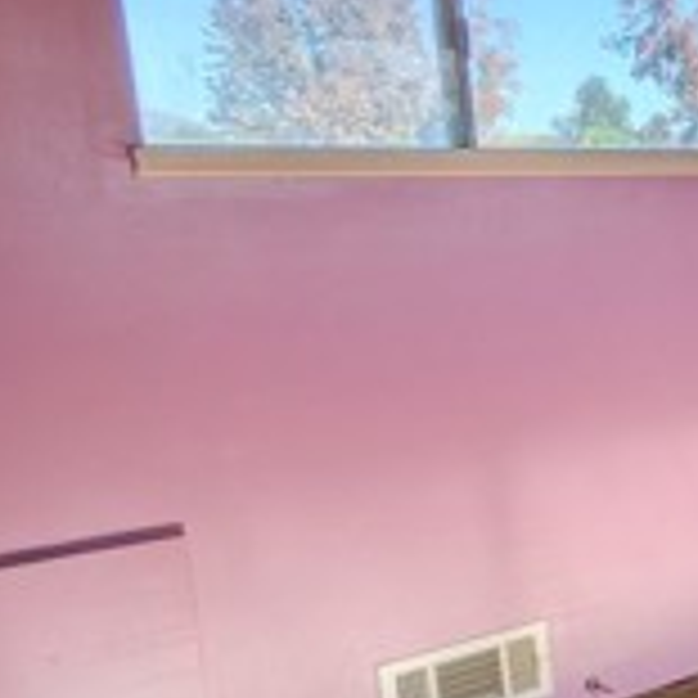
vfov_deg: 33.4
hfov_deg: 21.8
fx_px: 1163
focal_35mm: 51
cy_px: 342
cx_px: 1243
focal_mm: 1.83
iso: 40
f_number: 2.2
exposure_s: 1/573
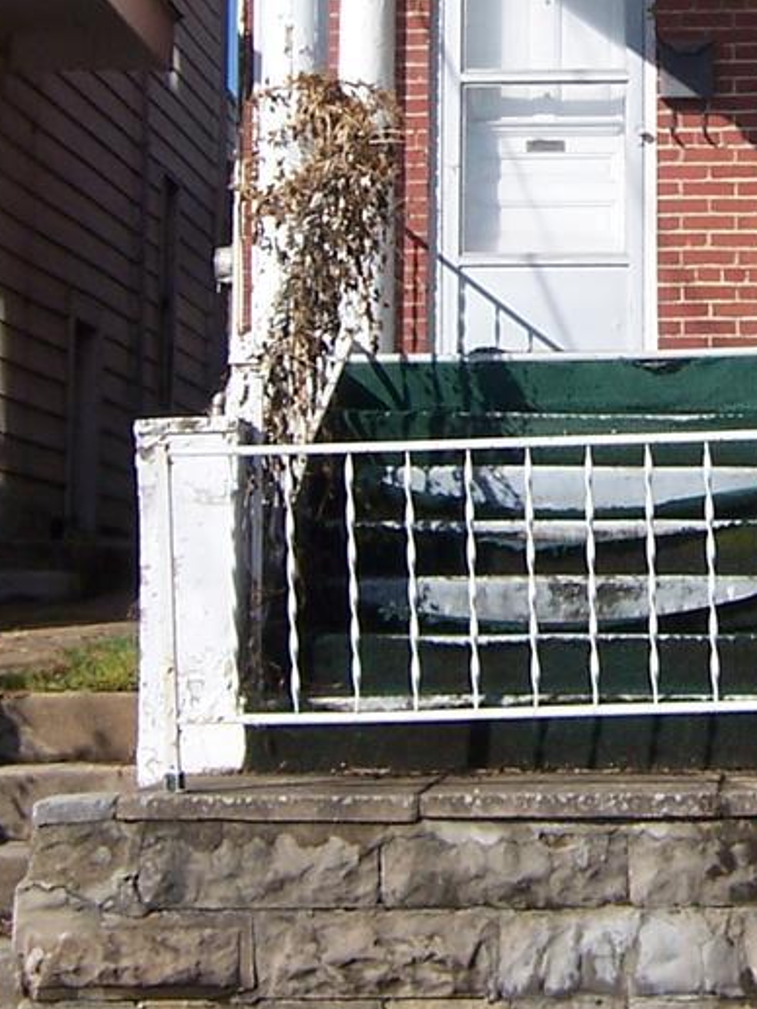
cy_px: 121
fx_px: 2856
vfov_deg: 19.7
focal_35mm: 98
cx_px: 751
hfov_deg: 14.9
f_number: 4
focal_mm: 5.5
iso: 80
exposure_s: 1/1000
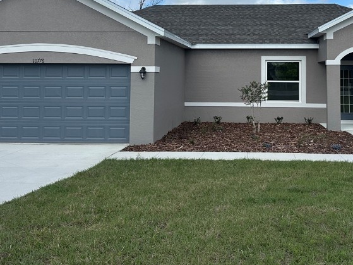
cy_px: 56
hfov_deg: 42.6
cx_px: 222
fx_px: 449
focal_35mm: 44
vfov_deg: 32.0
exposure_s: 1/4545
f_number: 1.78
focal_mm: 6.86
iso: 80
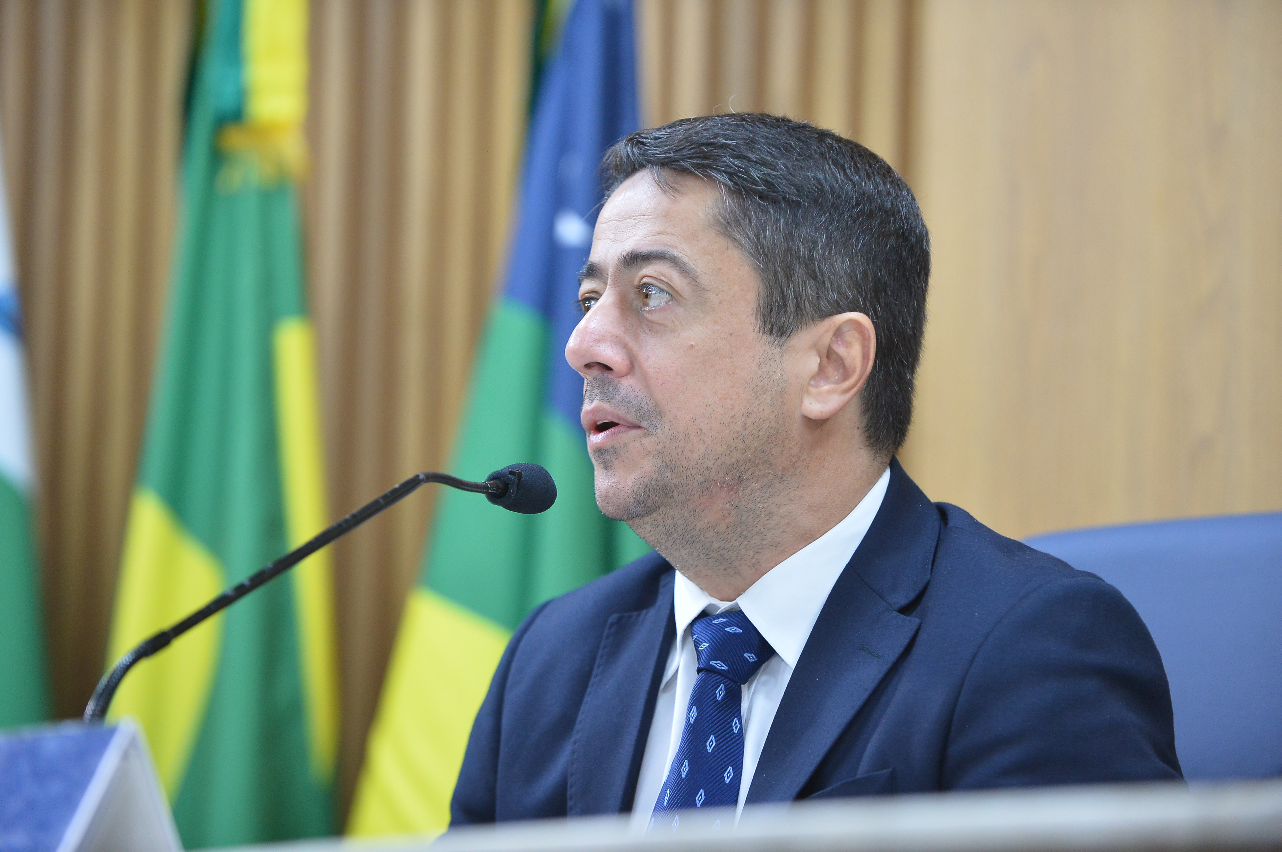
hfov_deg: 12.1
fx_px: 6047
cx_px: 641
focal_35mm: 170
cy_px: 426
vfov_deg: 8.1
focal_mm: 170
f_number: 3.2
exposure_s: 1/250
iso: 4000
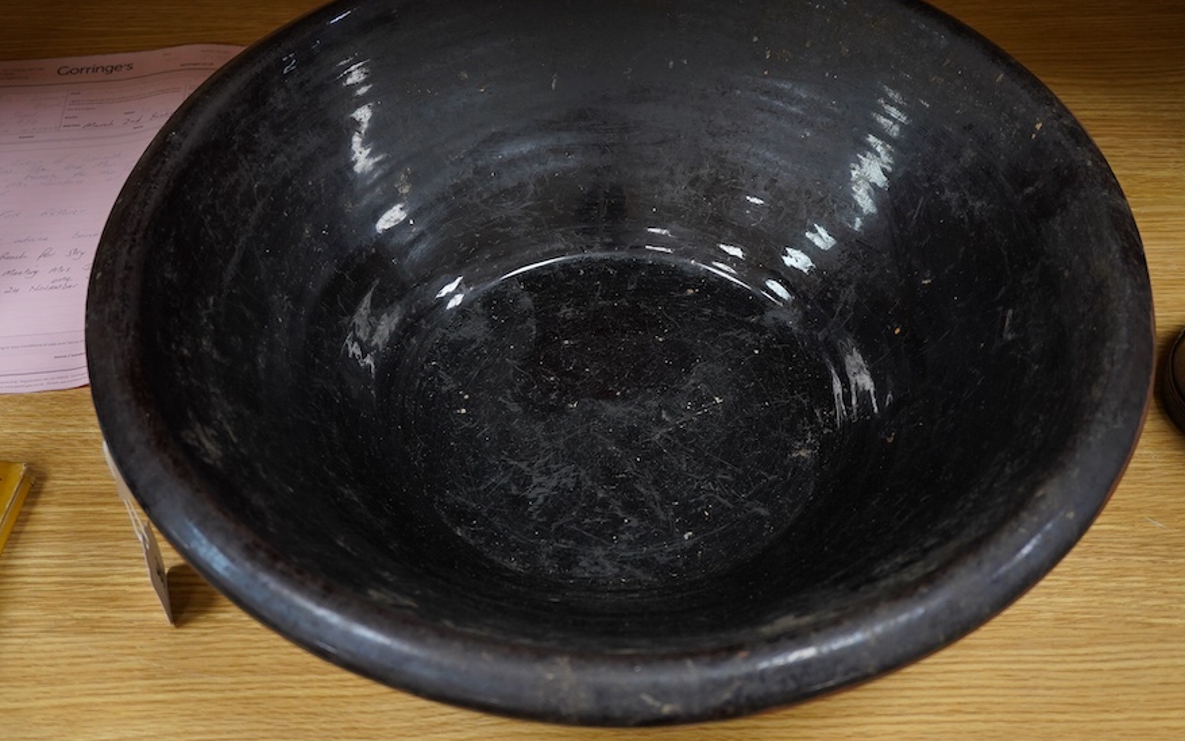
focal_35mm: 47
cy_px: 352
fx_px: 1518
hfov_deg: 42.6
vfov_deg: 27.4
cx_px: 591
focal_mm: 30
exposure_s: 1/125
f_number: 5.6
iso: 1250
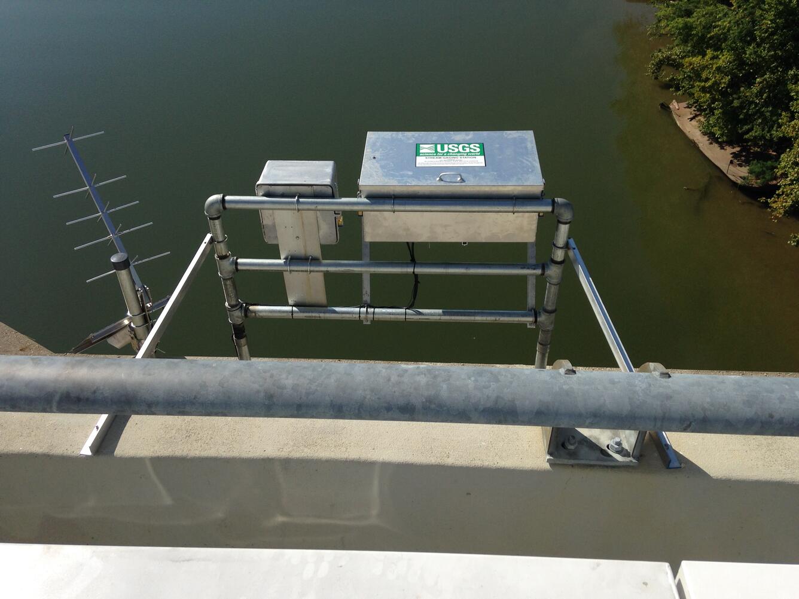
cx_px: 400
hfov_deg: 55.4
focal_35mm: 33
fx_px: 762
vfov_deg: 42.9
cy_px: 300
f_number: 2.4
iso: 50
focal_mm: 4.12
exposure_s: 1/2358
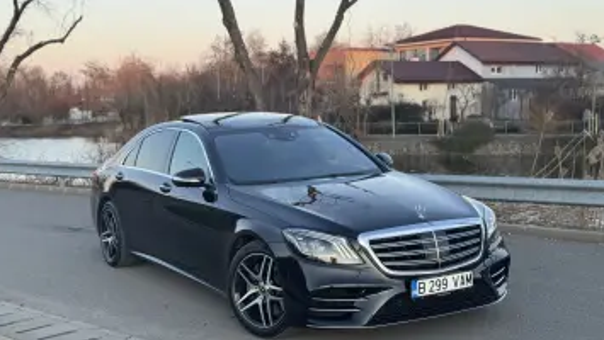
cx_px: 299
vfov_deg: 22.7
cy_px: 168
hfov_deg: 39.2
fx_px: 849
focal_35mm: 53
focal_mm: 6.76
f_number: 1.78
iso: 50
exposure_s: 1/165
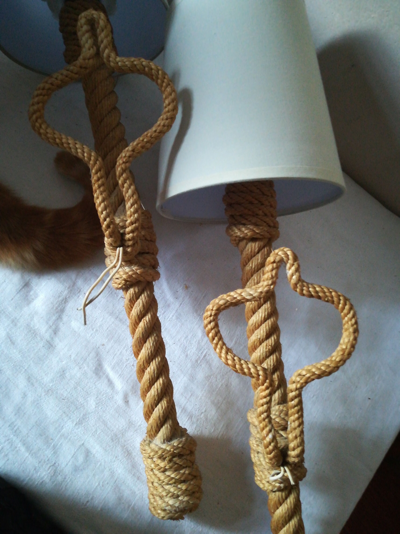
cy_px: 267
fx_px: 401
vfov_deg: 67.3
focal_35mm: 26
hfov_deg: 53.1
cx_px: 200
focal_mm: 3.83
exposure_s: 1/15
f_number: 2.2
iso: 640
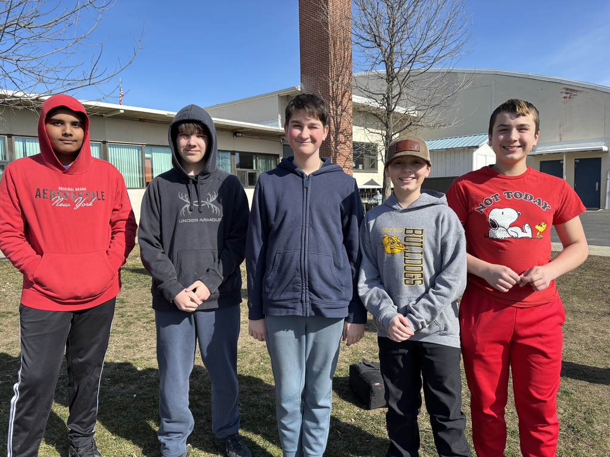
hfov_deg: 67.3
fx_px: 458
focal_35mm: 26
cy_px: 228
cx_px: 305
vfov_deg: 53.1
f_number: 1.6
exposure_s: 1/1984
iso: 50
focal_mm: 5.96
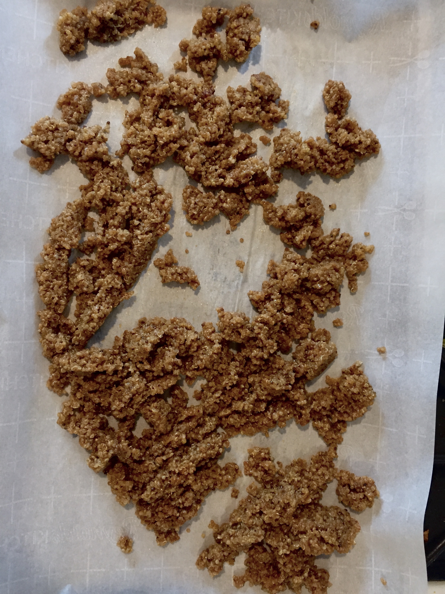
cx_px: 222
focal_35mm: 29
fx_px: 497
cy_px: 297
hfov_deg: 48.2
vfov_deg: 61.7
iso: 200
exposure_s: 1/30
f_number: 2.2
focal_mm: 4.15
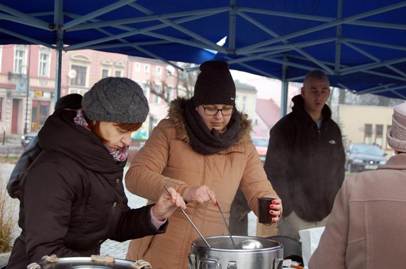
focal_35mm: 69
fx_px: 777
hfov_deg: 29.3
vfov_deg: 19.7
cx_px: 203
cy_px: 134
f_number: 5.3
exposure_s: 1/100
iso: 400
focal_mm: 46
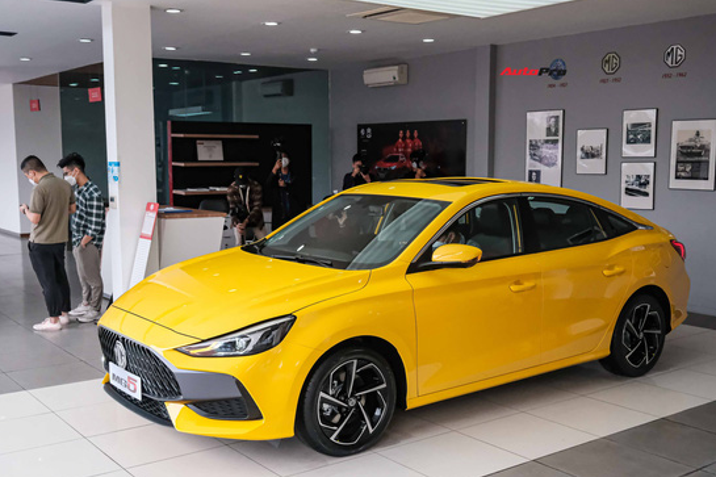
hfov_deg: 48.5
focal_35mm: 40
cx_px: 348
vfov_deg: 33.3
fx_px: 795
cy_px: 269
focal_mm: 22.3
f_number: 4
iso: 3200
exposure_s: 1/400
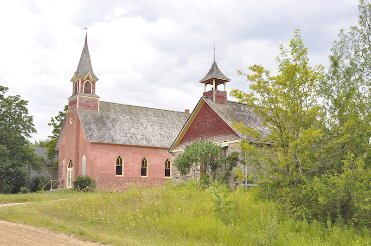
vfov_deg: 31.8
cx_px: 186
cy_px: 123
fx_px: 432
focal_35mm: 42
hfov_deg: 46.5
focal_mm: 28
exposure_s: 1/200
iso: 200
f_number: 7.1
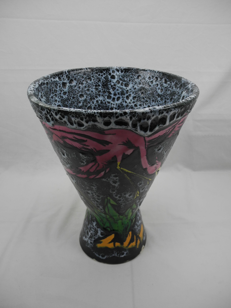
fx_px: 249
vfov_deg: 63.4
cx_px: 116
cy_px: 154
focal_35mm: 28
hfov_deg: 49.7
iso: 100
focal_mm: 6
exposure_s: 1/133
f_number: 2.8
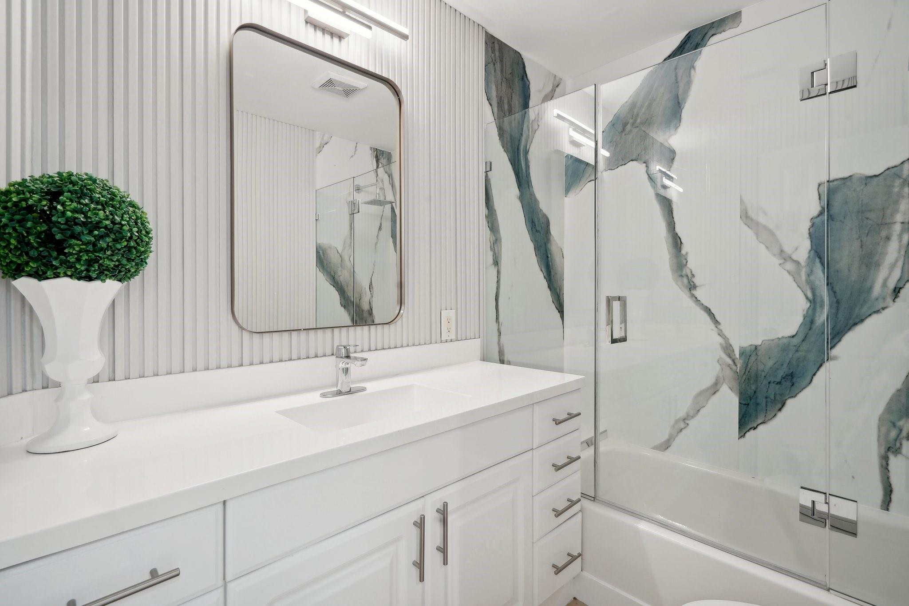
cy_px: 303
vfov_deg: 73.7
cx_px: 454
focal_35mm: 16
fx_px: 404
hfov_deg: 96.7
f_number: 10
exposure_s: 1/6
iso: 400
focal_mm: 16
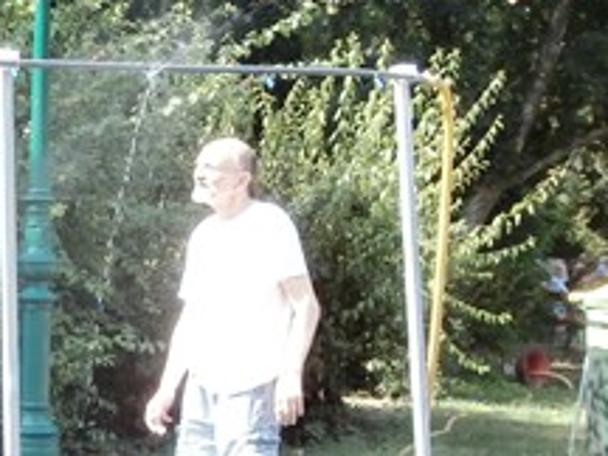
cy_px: 231
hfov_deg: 20.8
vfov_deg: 16.6
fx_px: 1563
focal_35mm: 89
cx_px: -87
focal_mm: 5.36
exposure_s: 1/160
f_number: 3.5
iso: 100
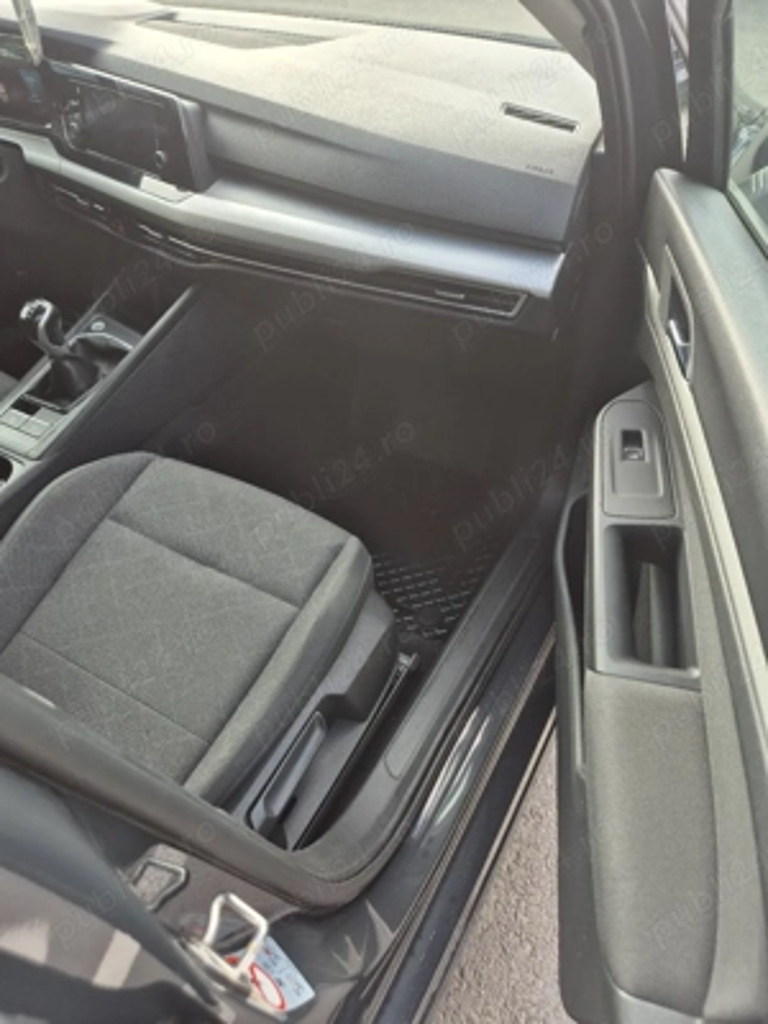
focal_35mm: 23
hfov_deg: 58.9
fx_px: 680
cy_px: 512
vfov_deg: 73.9
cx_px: 384
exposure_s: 1/192
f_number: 1.8
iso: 25
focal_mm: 5.4
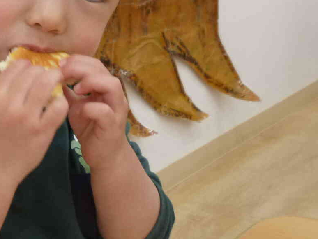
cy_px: 74
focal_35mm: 82
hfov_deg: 23.4
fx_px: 754
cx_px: 48
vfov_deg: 17.9
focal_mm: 5.6
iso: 200
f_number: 2.8
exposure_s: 1/60
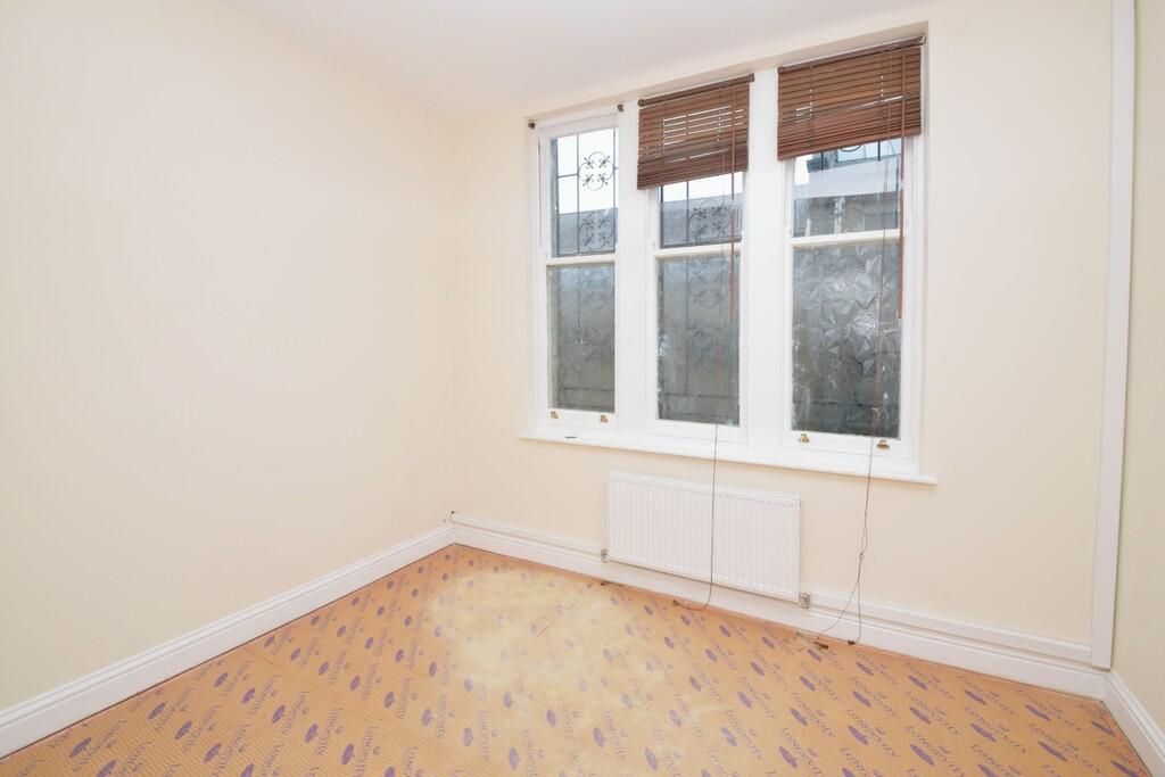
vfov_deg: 77.3
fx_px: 485
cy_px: 388
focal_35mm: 15
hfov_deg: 100.4
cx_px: 582
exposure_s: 1/60
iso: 800
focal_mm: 10
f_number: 8
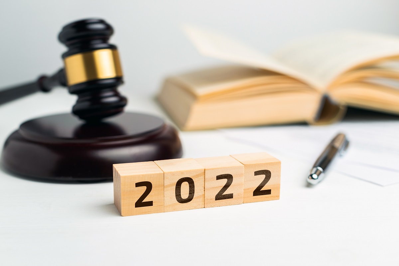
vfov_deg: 27.0
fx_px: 554
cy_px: 133
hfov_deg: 39.6
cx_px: 200
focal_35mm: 50
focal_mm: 50
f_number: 4
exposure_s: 1/125
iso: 160
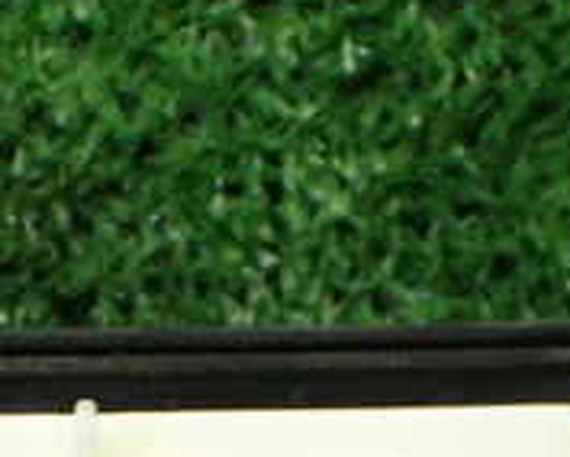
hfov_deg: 11.7
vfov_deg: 9.2
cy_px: 605
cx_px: 193
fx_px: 2787
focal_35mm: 165
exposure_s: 1/125
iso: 800
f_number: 3.2
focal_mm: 9.01
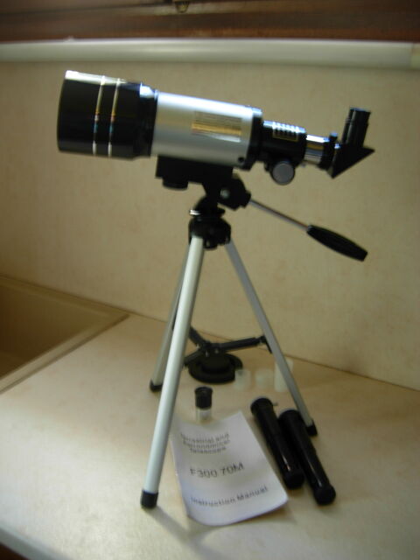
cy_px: 280
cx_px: 210
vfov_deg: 51.4
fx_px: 582
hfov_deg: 39.7
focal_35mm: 36
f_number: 2.7
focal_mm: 7.5
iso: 50
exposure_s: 1/5.3
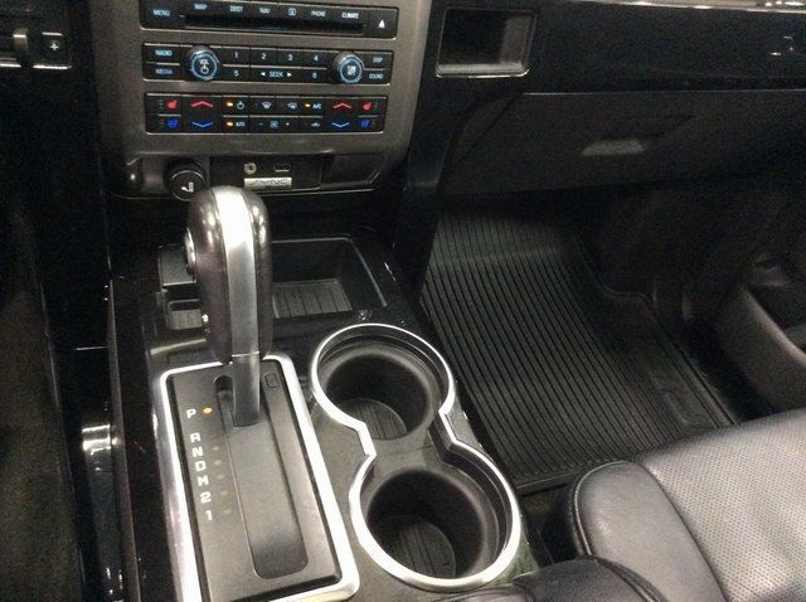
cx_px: 403
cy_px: 301
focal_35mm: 32
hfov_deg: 56.9
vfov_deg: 44.1
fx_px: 744
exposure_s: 1/15
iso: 400
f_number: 2.4
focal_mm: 3.3
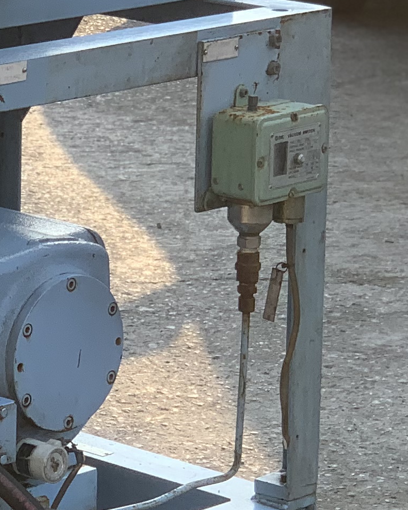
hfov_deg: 7.2
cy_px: 372
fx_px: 3230
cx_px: -46
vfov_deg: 9.0
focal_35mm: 214
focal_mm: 6
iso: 16
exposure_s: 1/279
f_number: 2.4
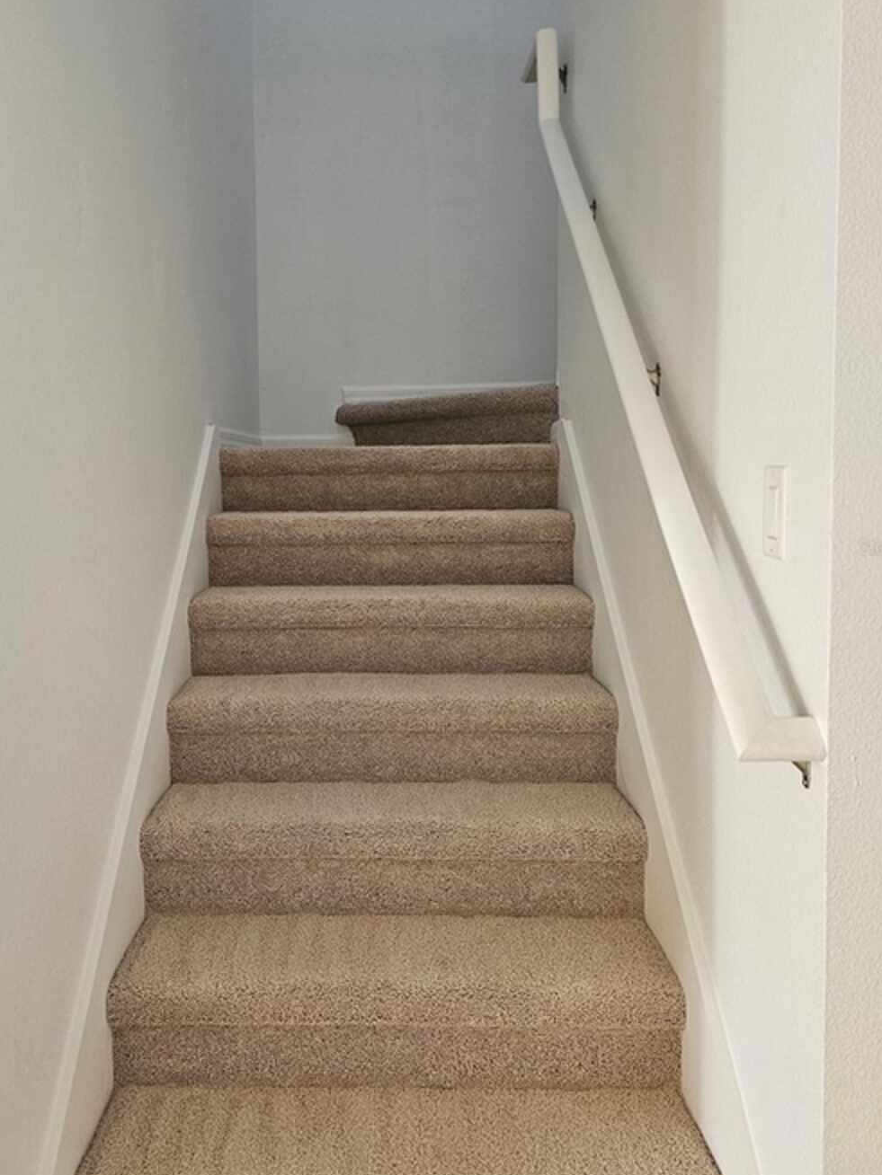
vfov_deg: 59.9
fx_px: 1019
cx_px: 374
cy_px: 546
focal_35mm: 30
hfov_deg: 46.6
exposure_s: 1/120
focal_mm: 6.3
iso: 250
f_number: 1.7
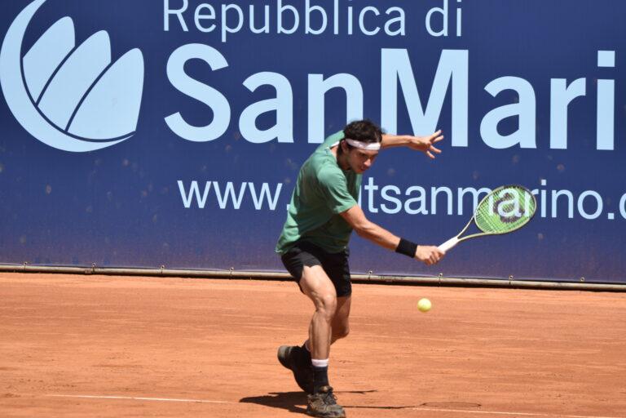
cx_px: 313
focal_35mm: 360
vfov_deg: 3.8
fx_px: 6260
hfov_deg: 5.7
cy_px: 209
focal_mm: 240
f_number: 5.3
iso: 200
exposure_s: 1/1000
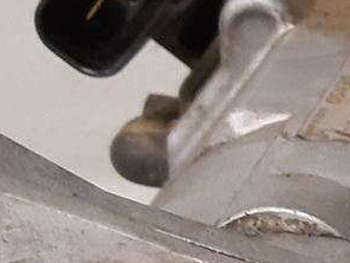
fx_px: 1820
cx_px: 657
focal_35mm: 180
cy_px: 393
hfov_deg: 10.3
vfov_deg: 8.1
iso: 250
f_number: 1.7
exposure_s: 1/50
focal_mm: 3.93
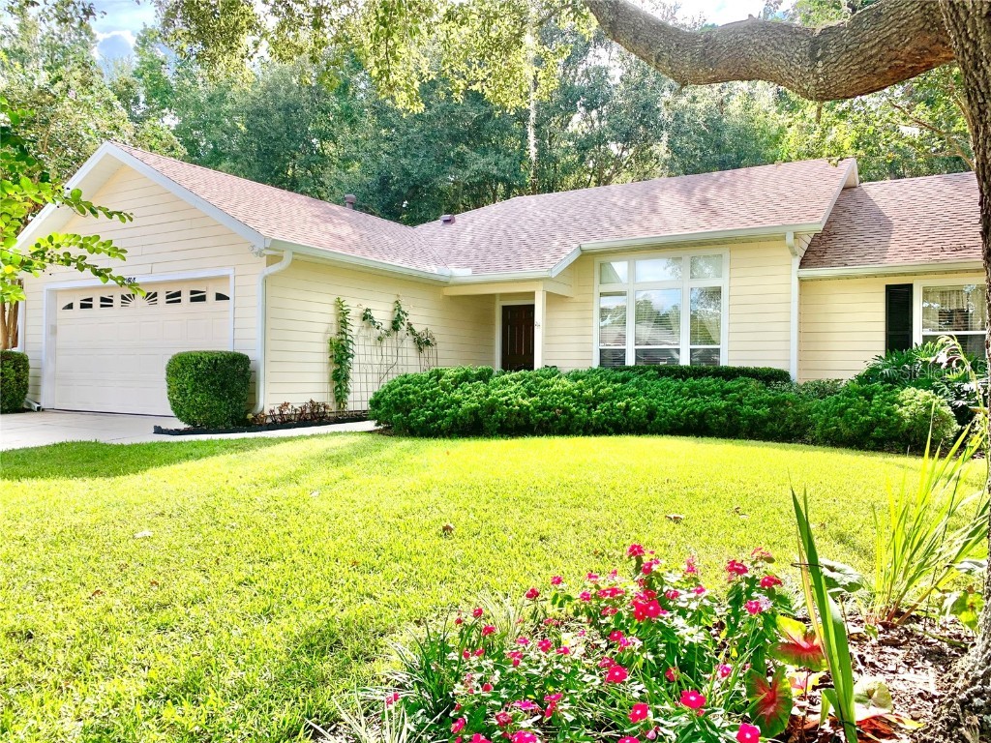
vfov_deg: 53.1
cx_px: 496
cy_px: 372
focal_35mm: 26
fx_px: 744
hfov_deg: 67.3
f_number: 1.8
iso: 25
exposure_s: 1/523
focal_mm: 4.25
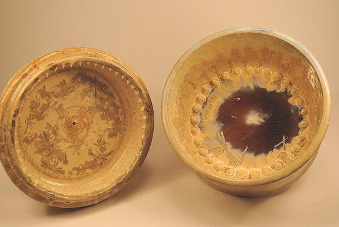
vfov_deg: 25.8
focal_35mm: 52
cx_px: 170
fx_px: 495
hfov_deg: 37.8
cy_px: 114
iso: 100
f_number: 8
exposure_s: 1/320
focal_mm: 35
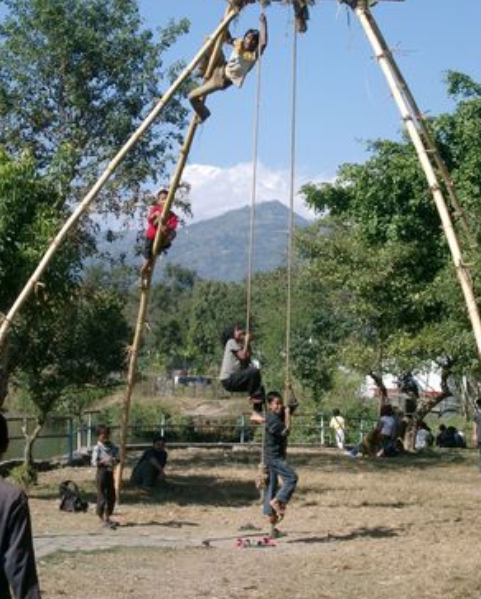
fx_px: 1403
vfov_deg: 24.1
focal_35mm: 79
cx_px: 238
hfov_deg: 19.4
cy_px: 278
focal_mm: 15.2
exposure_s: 1/320
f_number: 7.3
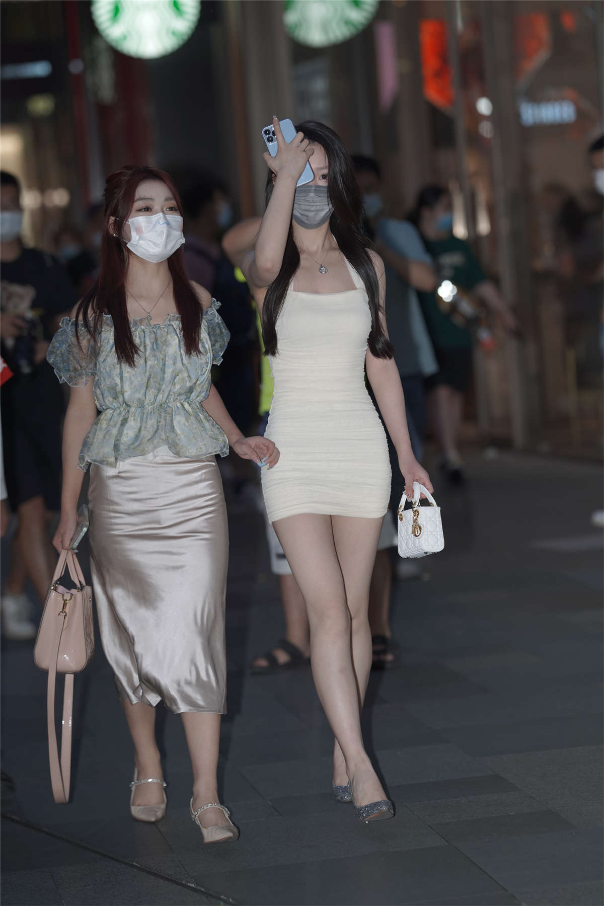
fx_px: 3397
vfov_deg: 15.2
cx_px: 302
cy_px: 453
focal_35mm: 135
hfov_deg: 10.2
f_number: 2.8
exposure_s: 1/250
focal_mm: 135
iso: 500
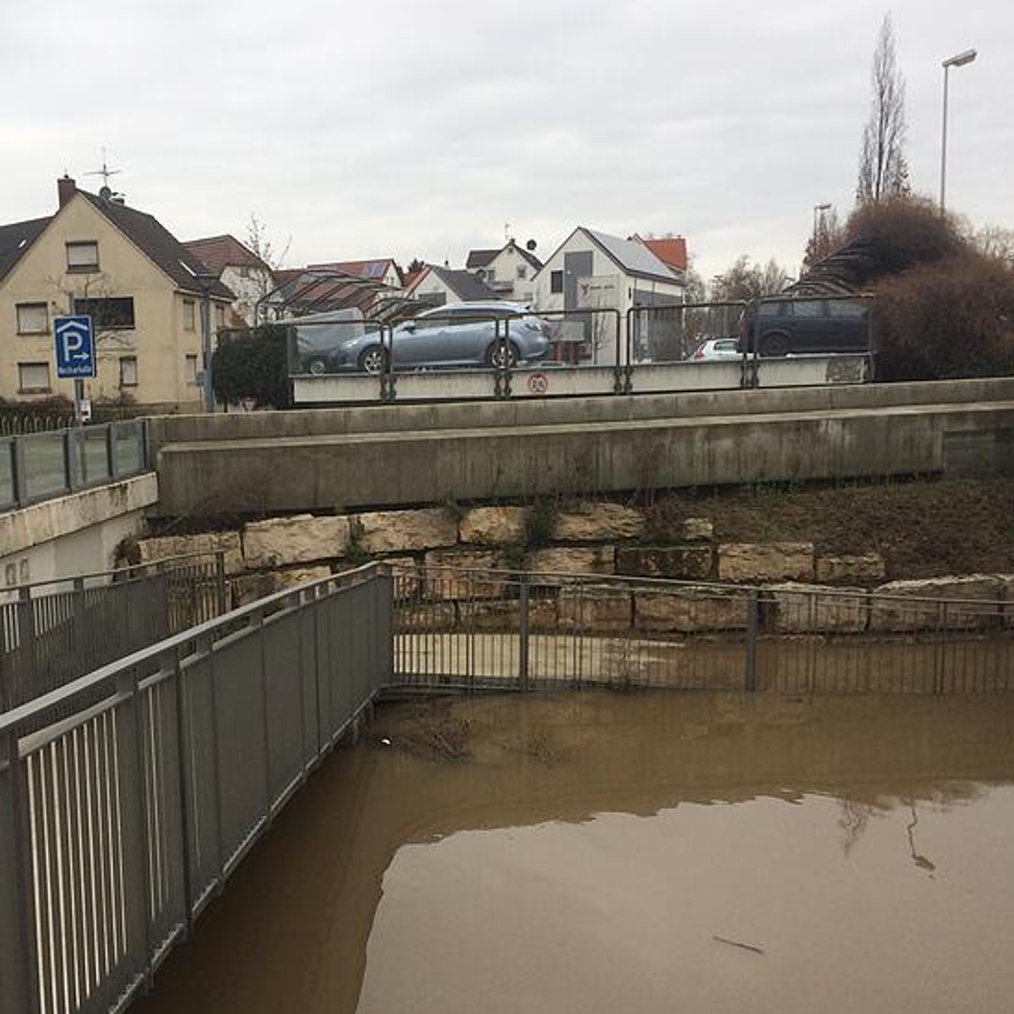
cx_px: 356
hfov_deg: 42.4
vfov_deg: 42.7
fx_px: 1293
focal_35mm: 39
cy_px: 573
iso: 32
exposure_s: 1/461
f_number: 2.2
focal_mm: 4.15
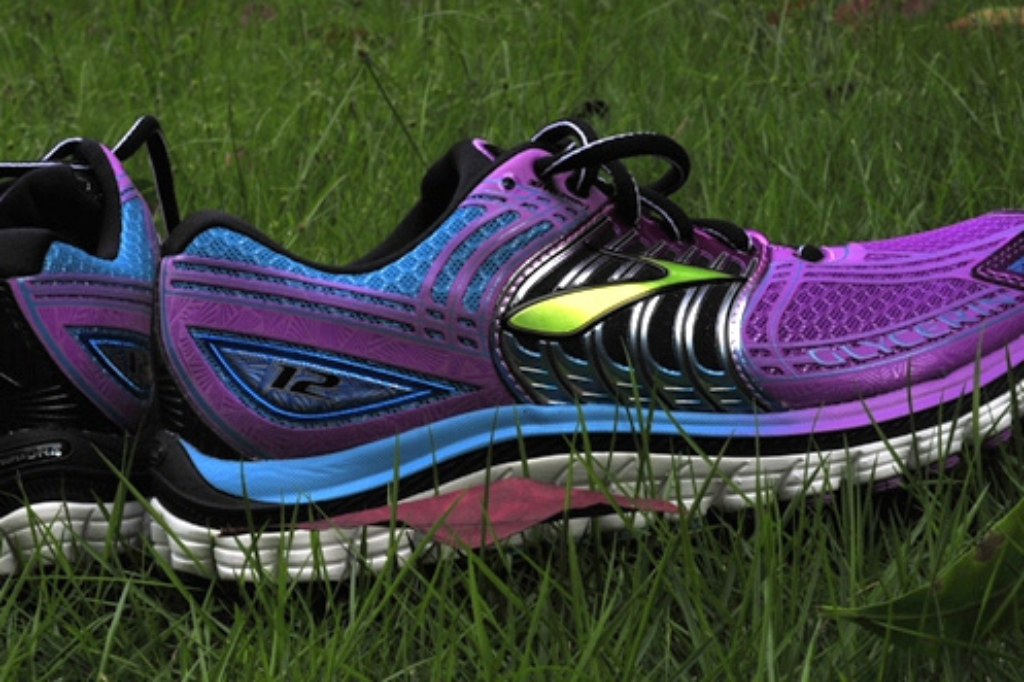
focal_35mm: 73
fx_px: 2076
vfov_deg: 18.6
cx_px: 457
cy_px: 294
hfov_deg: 27.7
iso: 640
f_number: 22
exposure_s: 1/15
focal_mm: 55
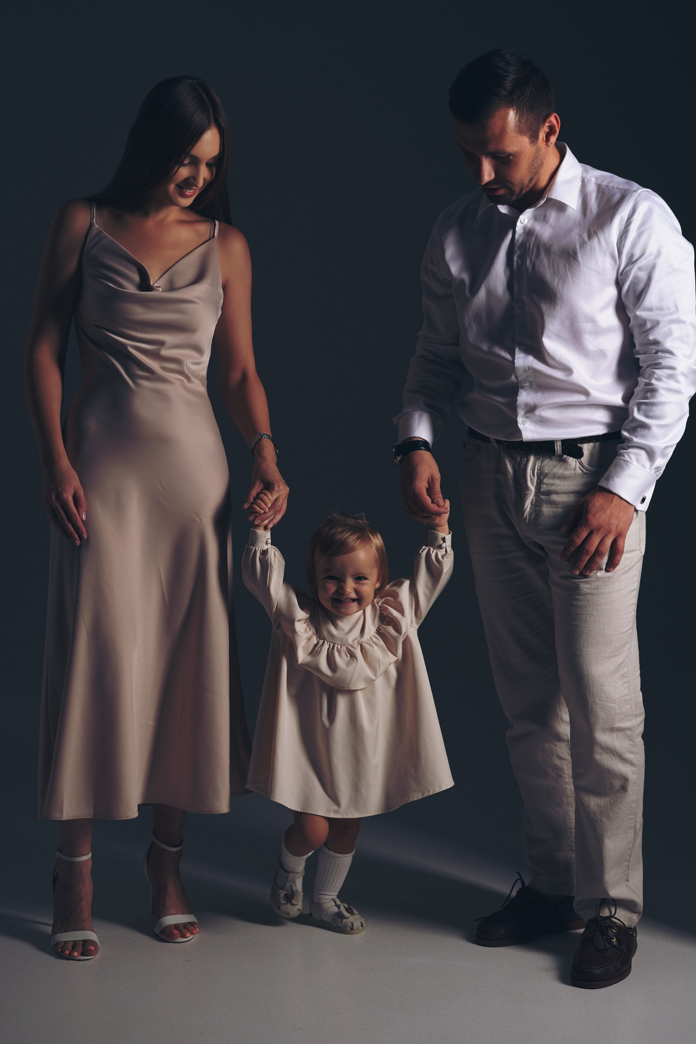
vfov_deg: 39.6
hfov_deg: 27.0
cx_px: 348
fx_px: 1450
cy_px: 522
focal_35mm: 50
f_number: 5.6
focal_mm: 50
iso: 100
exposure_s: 1/125
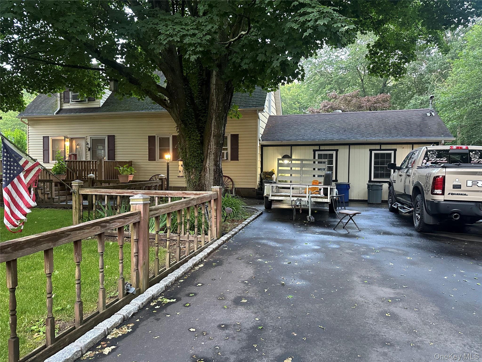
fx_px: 334
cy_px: 181
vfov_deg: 56.8
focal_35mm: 24
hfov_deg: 71.6
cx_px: 241
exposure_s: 1/60
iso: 500
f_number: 1.78
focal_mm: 6.86
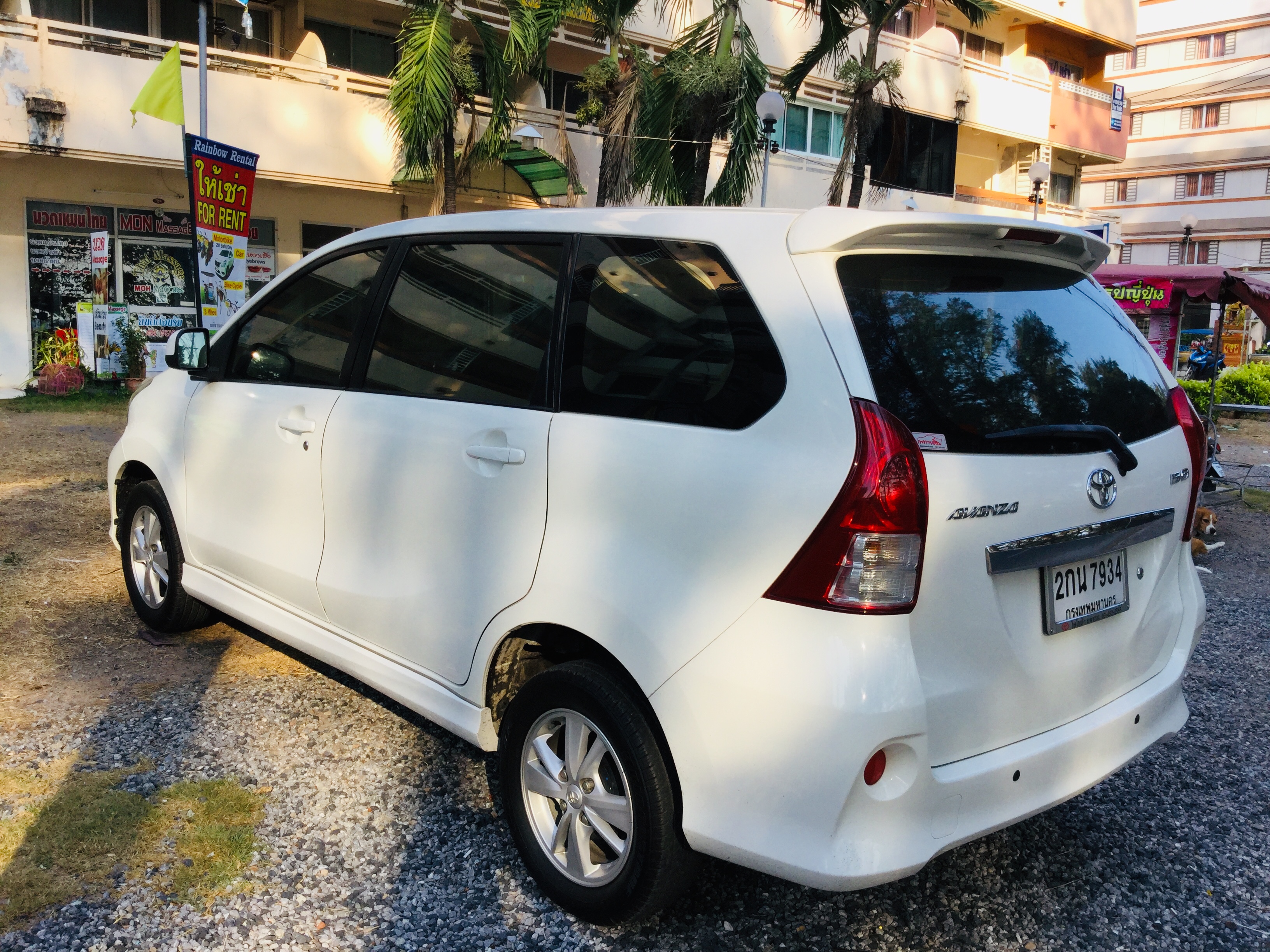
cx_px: 635
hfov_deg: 58.4
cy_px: 476
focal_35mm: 31
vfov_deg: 45.4
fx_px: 1137
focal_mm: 3.3
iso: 25
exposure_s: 1/466
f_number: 2.4
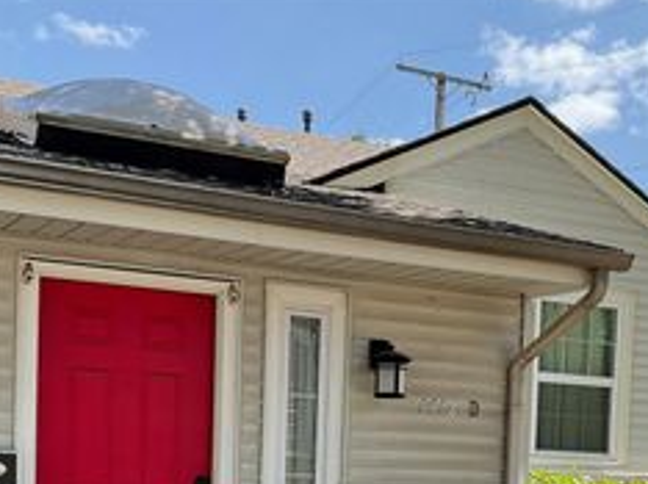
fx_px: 1159
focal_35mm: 62
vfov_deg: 22.5
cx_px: 402
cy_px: 502
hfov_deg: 31.1
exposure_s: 1/509
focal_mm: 3
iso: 16
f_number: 1.8
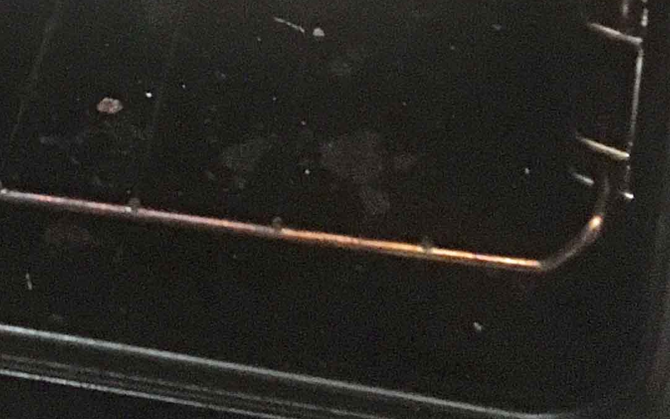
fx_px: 2100
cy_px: -360
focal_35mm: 115
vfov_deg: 10.6
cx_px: -80
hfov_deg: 17.5
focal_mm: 4.15
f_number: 2.2
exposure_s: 1/17
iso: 200
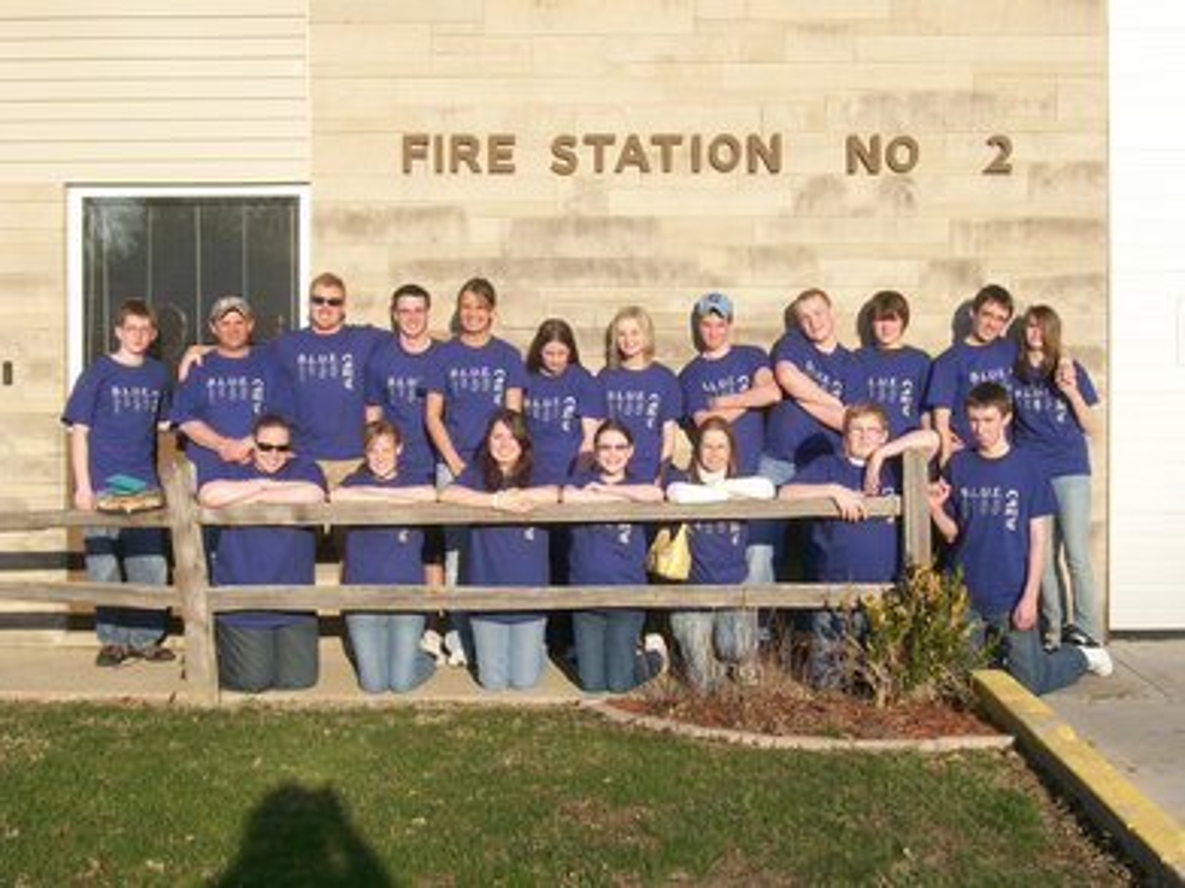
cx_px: 592
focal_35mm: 56
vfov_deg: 26.1
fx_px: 1916
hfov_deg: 34.4
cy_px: 444
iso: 80
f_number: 6
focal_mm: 9.4
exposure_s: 1/283
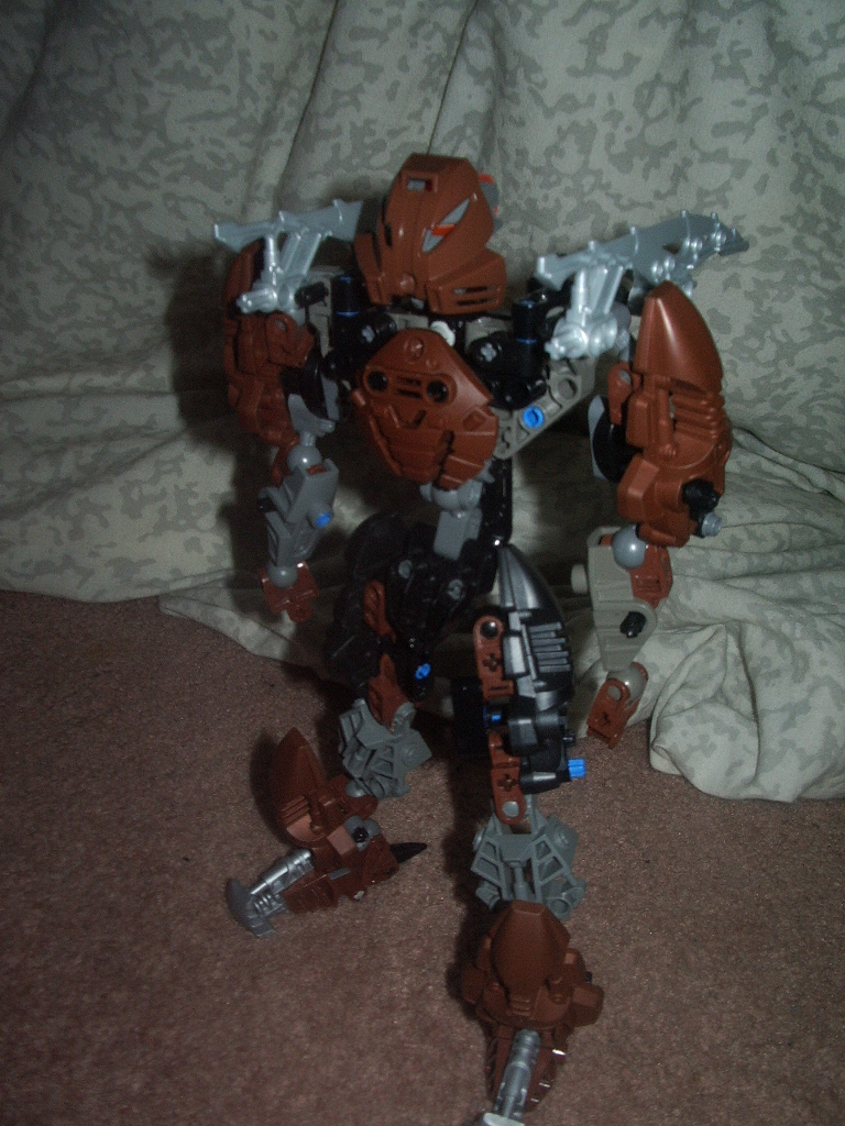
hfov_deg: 40.7
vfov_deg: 52.6
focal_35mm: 35
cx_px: 422
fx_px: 1139
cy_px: 563
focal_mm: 5.8
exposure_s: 1/40
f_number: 4.3
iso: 100
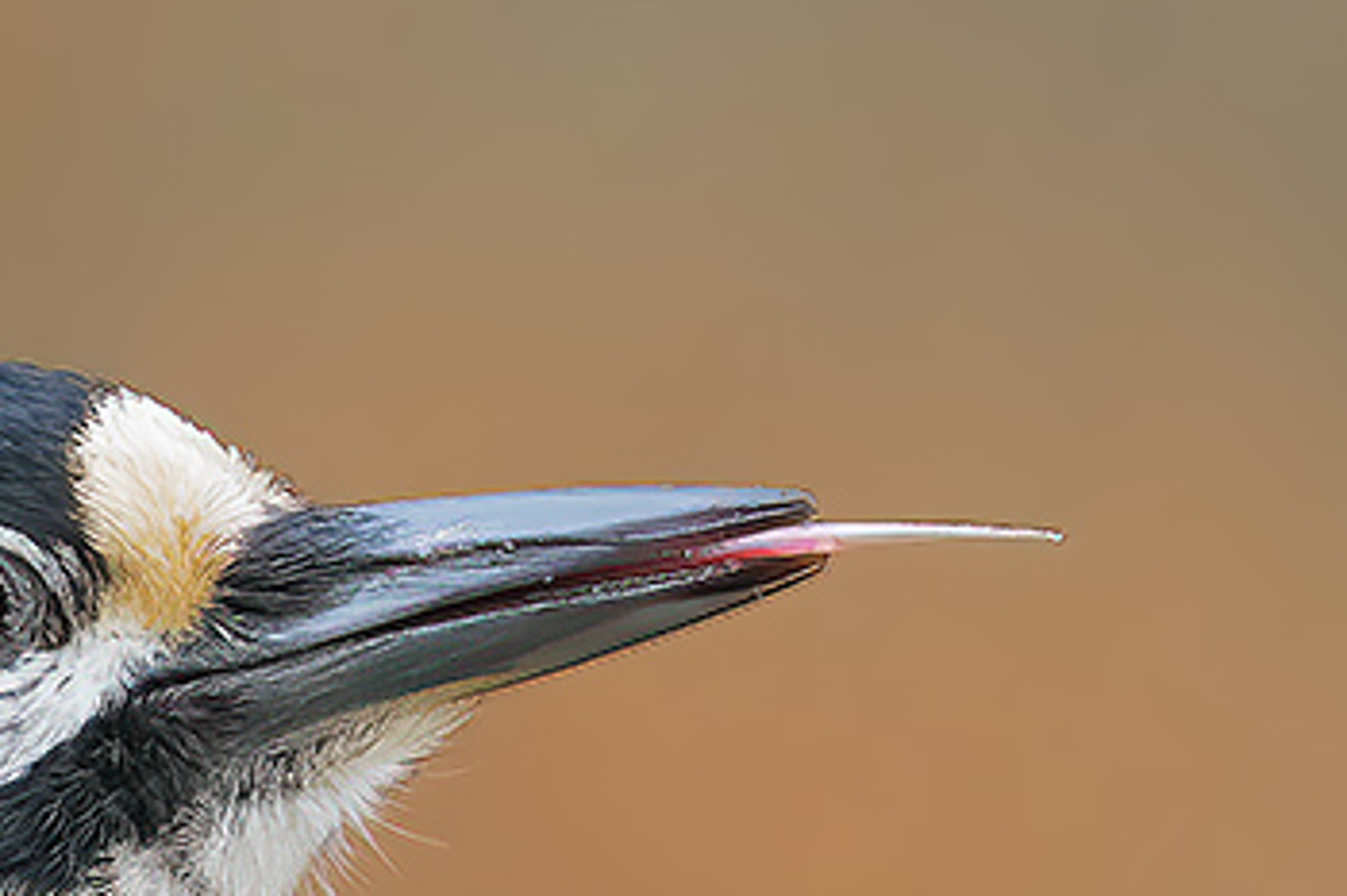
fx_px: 115558
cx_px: 325
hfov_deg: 0.7
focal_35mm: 3090
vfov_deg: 0.4
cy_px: 2065
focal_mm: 600
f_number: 8
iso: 5000
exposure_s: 1/2000
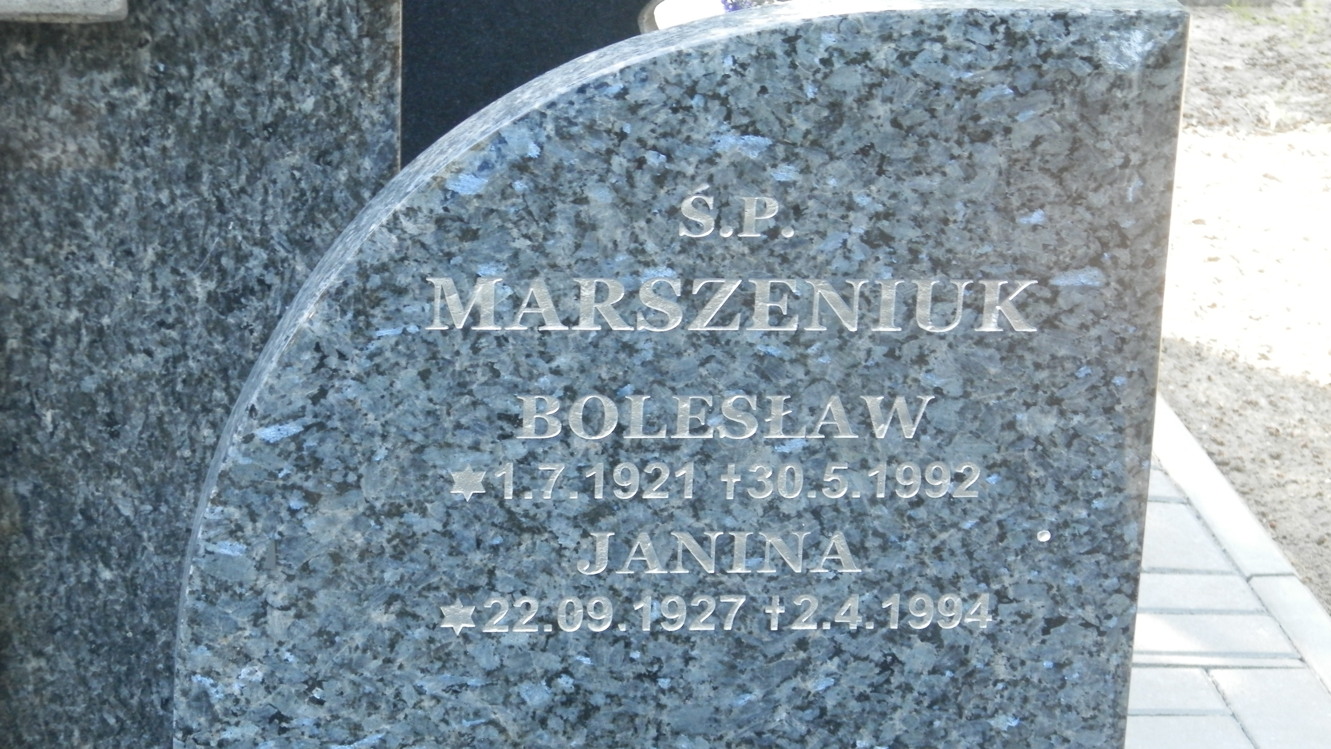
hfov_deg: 23.7
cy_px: 466
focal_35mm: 90
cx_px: 669
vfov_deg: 13.4
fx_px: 3176
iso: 200
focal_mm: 14.6
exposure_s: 1/20
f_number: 4.2
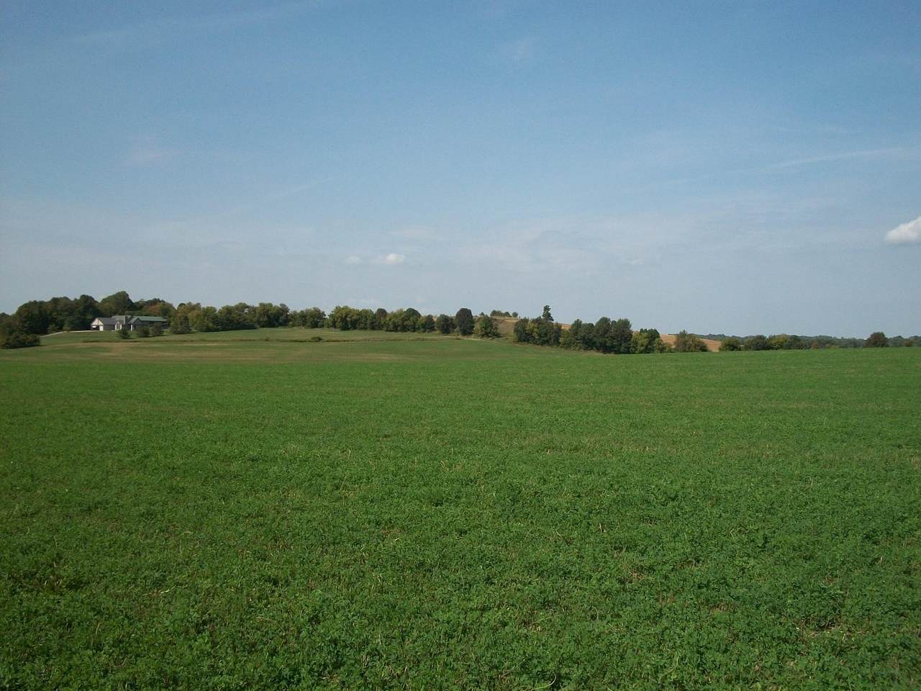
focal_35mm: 32
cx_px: 460
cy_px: 346
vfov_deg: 44.2
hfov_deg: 56.8
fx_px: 851
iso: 80
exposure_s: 1/500
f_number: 5.5
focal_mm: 5.7
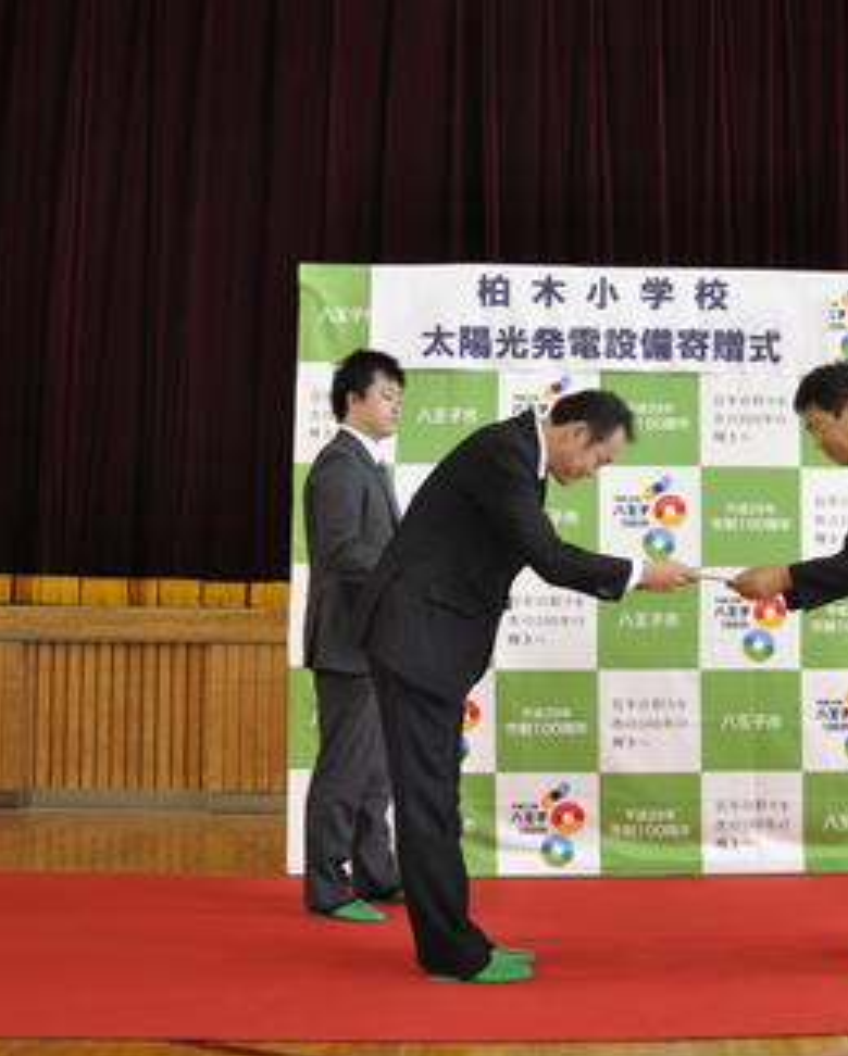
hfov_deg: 37.3
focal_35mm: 39
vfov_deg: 46.8
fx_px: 1221
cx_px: 646
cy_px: 535
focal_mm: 18
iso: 800
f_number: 4
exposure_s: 1/60
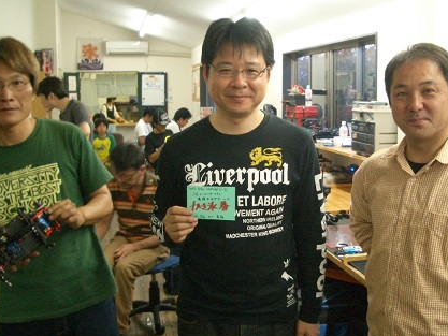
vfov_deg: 33.6
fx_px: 557
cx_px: 234
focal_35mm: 43
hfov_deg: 43.8
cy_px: 171
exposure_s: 1/30
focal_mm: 5.8
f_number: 2.6
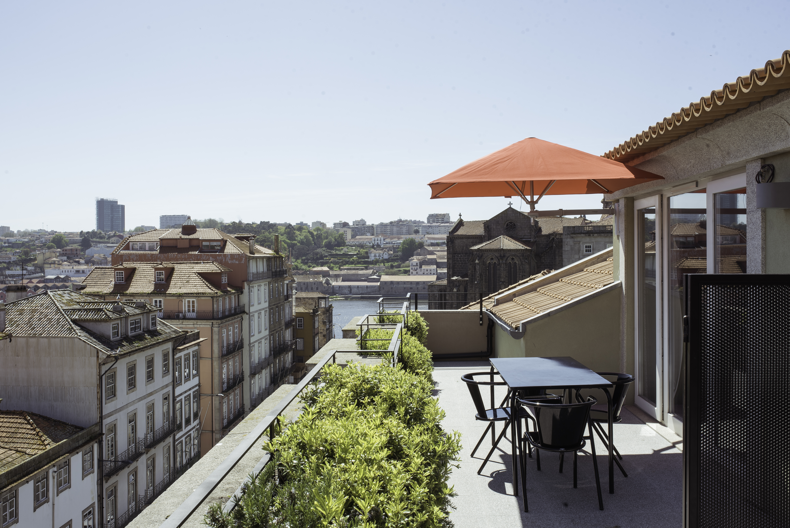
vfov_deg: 37.9
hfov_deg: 54.4
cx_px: 395
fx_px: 768
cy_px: 264
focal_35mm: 35
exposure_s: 1/50
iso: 100
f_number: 16
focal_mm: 35
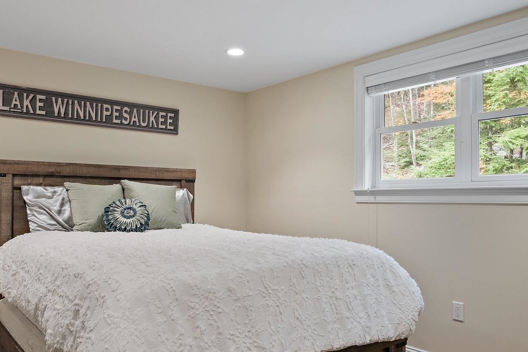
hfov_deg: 65.5
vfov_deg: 46.3
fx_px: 411
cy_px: 195
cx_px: 264
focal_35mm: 28
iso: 500
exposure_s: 1/3
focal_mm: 11.5
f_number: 8
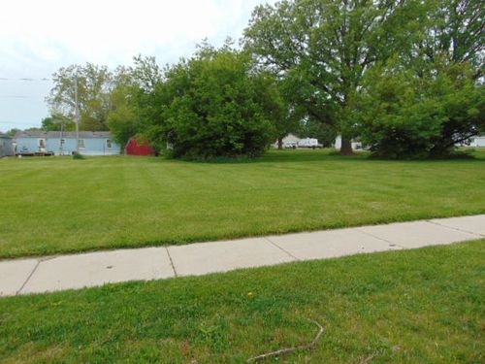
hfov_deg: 69.4
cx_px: 242
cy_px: 182
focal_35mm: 25
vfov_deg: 54.9
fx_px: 350
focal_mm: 4.5
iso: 80
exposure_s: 1/500
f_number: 3
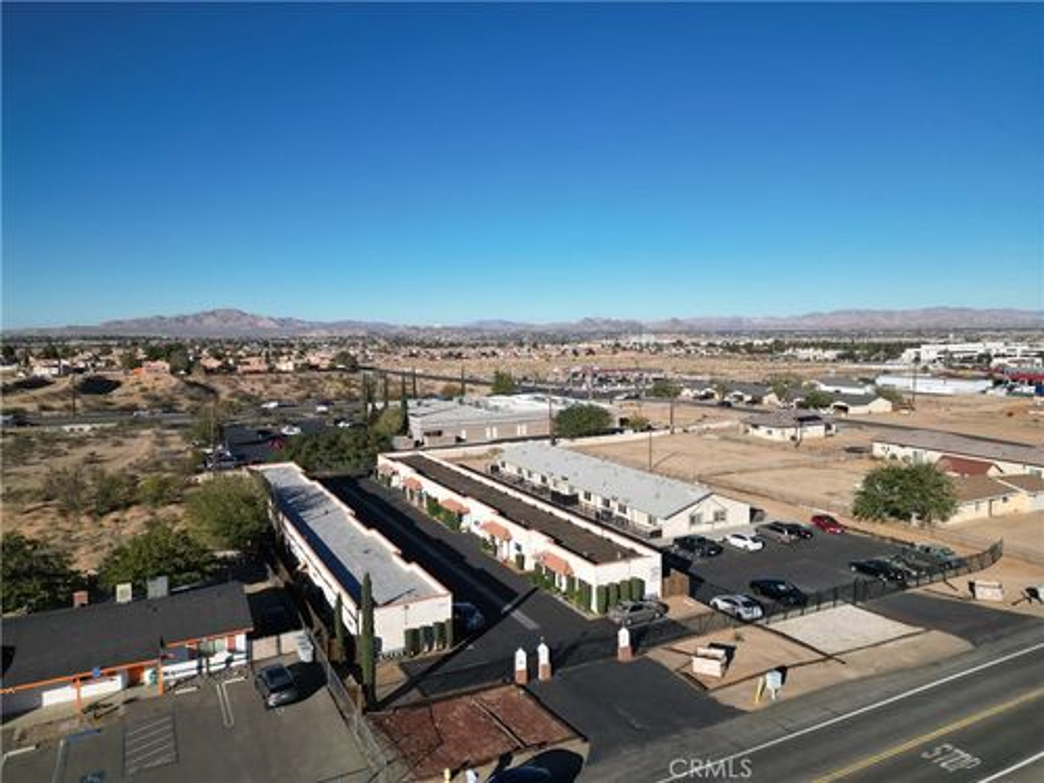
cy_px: 392
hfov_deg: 71.6
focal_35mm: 24
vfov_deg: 56.8
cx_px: 522
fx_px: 724
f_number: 1.7
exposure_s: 1/200
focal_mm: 6.72
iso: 100
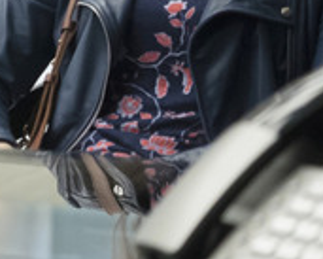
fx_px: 2908
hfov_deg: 6.2
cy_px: -18
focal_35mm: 304
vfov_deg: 5.1
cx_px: -259
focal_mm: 71
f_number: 4
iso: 8000
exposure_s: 1/320
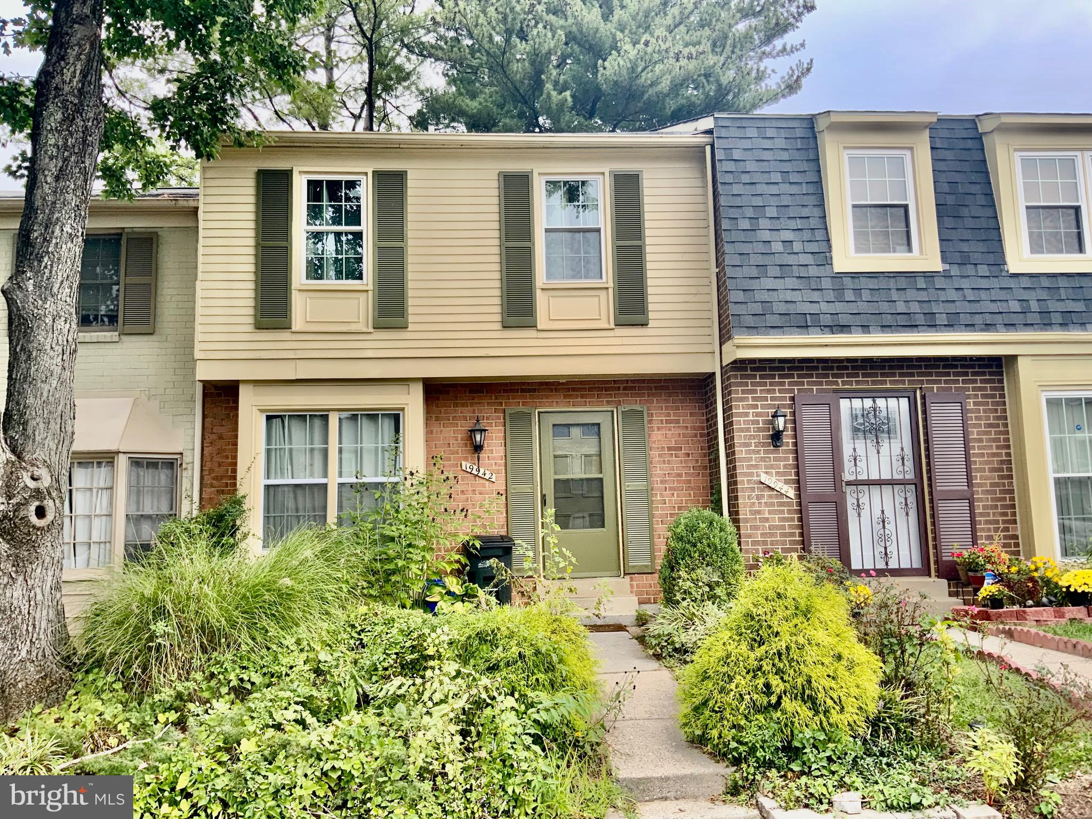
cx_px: 546
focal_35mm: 29
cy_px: 410
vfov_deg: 48.2
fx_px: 915
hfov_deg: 61.7
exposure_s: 1/122
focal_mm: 3
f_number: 1.8
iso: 32
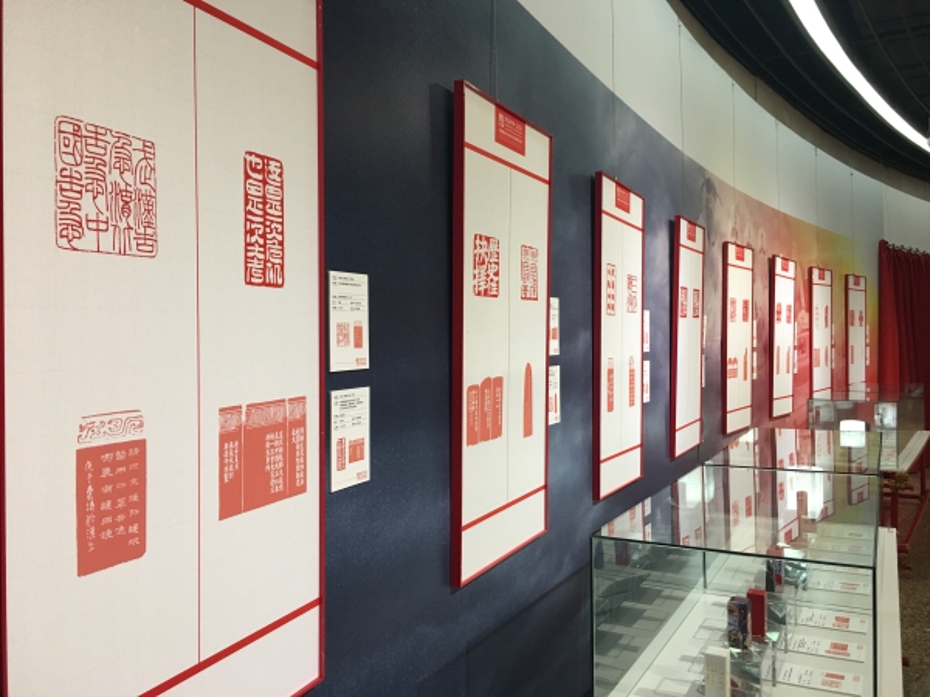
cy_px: 348
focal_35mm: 29
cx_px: 465
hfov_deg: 61.7
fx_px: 779
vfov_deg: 48.2
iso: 50
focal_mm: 4.15
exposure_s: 1/33
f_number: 2.2
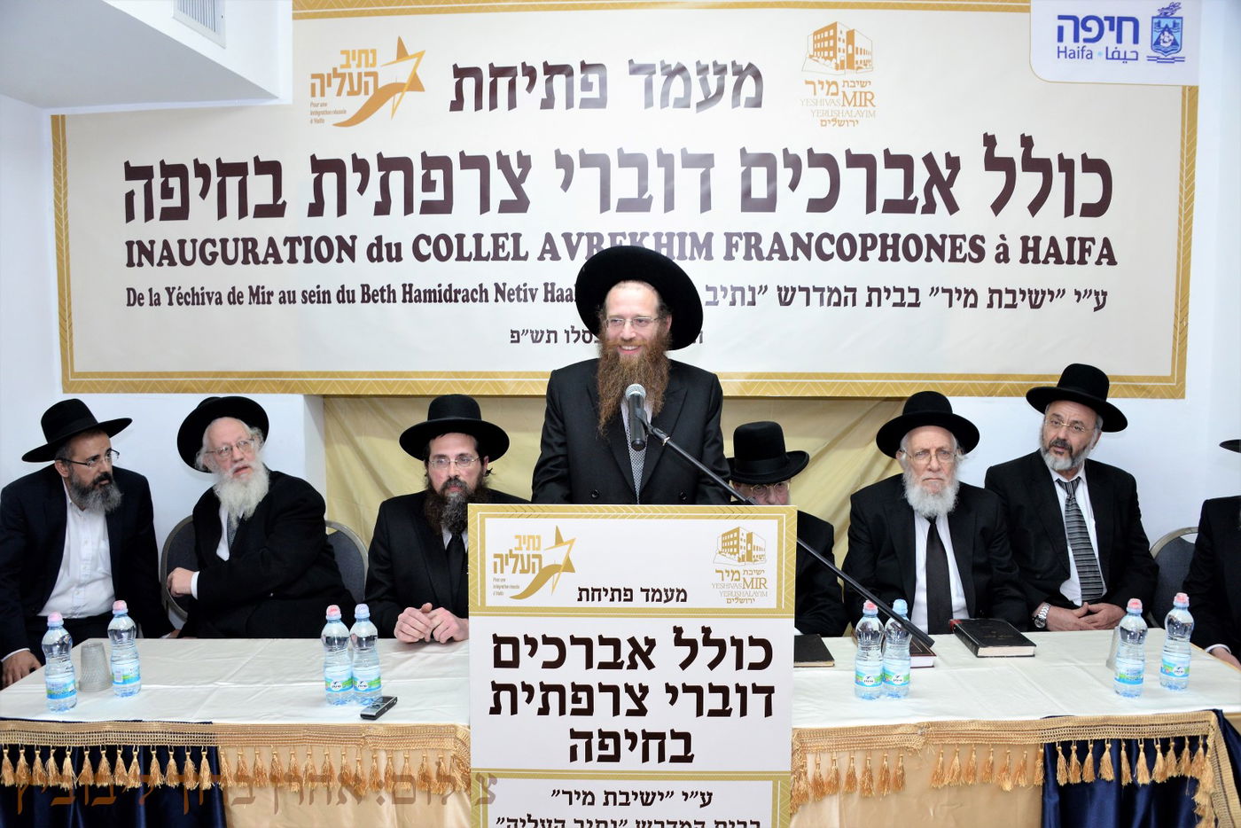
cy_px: 414
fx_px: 965
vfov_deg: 46.4
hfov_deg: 65.5
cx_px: 620
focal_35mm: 28
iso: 2000
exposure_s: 1/60
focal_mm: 28
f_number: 5.6
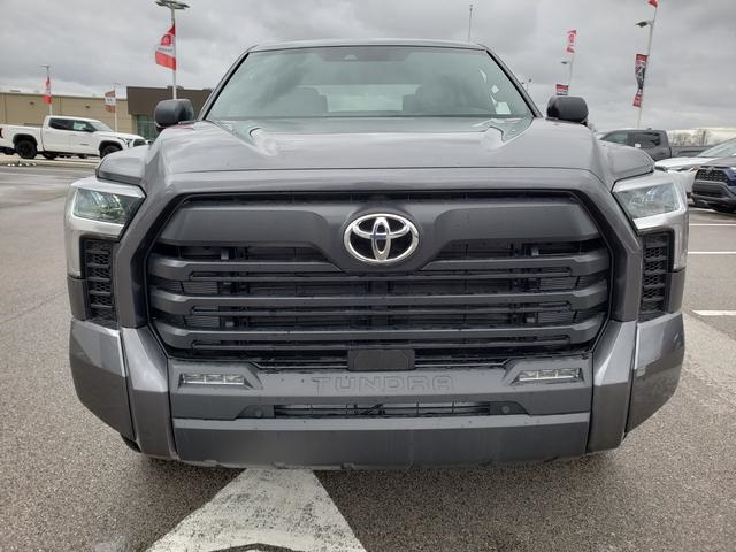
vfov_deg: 53.1
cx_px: 368
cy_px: 276
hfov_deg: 67.3
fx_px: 553
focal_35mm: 26
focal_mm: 4.3
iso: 50
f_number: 2.4
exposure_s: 1/325
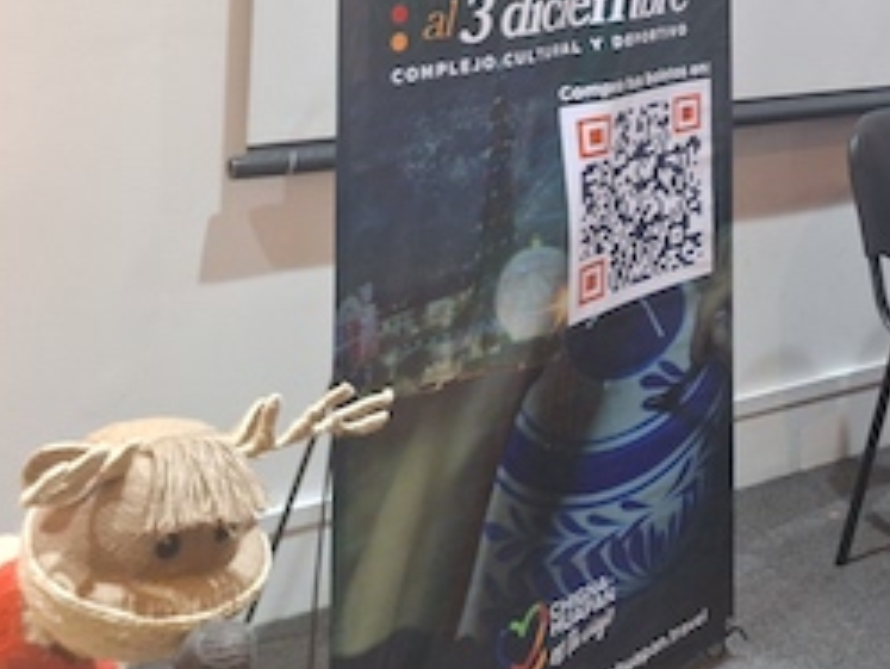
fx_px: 1518
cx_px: 979
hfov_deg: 29.5
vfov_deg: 23.0
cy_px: -114
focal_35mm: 59
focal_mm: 5.54
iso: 250
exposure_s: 1/40
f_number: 1.8
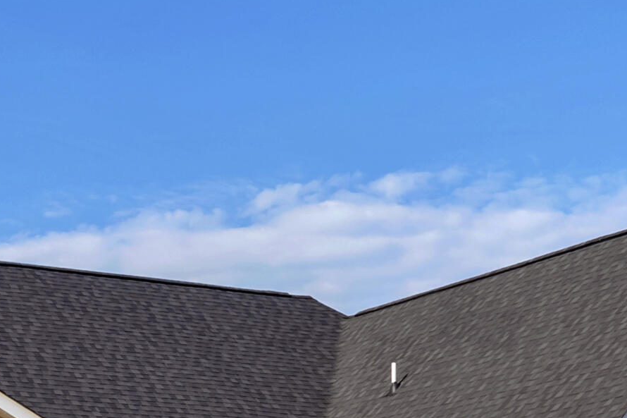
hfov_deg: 17.2
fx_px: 2055
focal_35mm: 118
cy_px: 351
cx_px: 88
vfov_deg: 11.6
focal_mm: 35
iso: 250
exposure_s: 1/200
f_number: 9
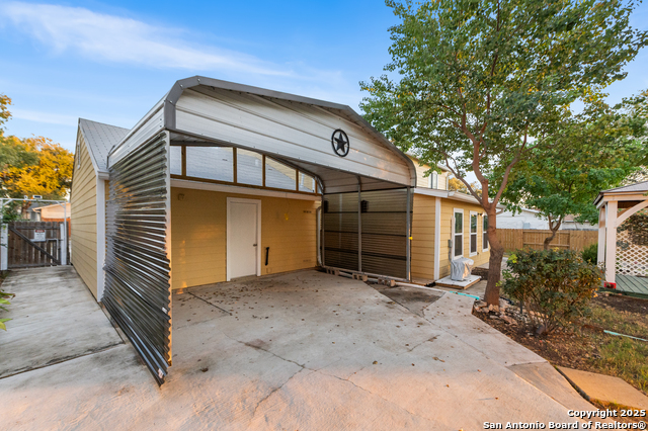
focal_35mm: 14
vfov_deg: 81.1
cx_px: 324
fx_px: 252
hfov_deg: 104.3
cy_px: 216
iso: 2500
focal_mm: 14
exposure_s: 1/1000
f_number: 4
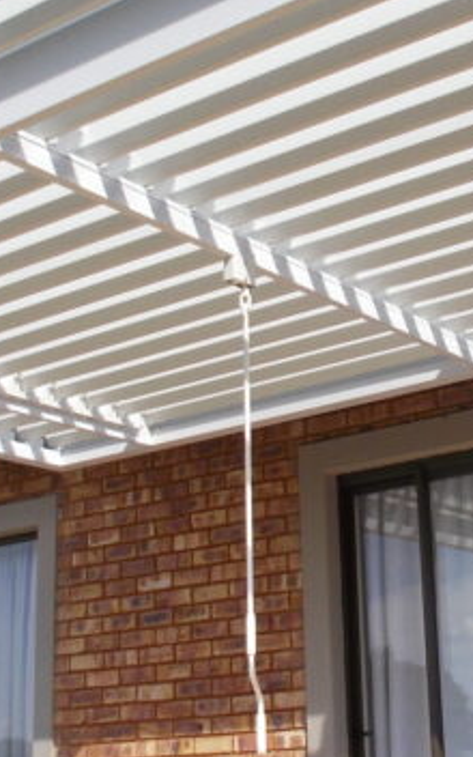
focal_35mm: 67
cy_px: 303
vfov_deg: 30.5
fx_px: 1382
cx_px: 385
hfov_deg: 19.2
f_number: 3.3
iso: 80
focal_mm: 4.1
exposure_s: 1/500
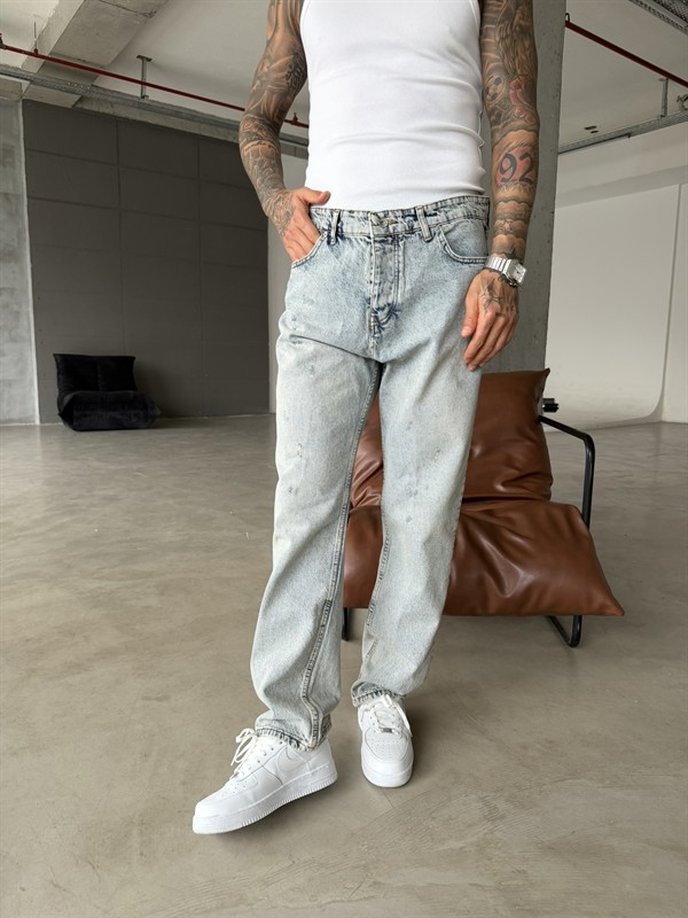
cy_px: 459
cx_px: 344
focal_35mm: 24
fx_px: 636
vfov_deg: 71.6
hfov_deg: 56.8
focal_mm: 6.76
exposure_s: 1/121
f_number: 1.78
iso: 125
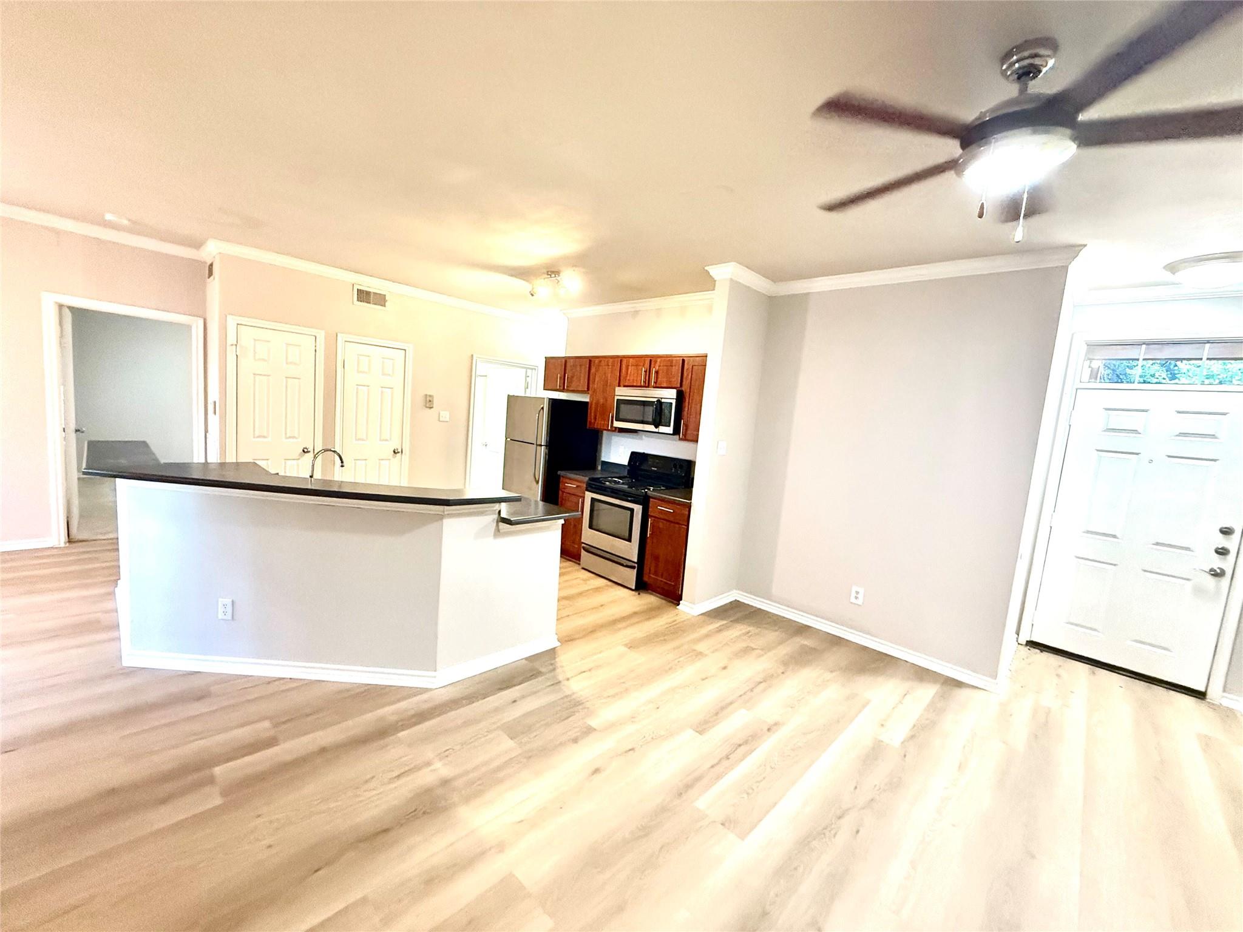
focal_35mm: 14
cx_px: 622
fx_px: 503
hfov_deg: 102.1
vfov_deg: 85.7
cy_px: 466
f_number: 2.2
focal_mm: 2.22
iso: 800
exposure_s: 1/60
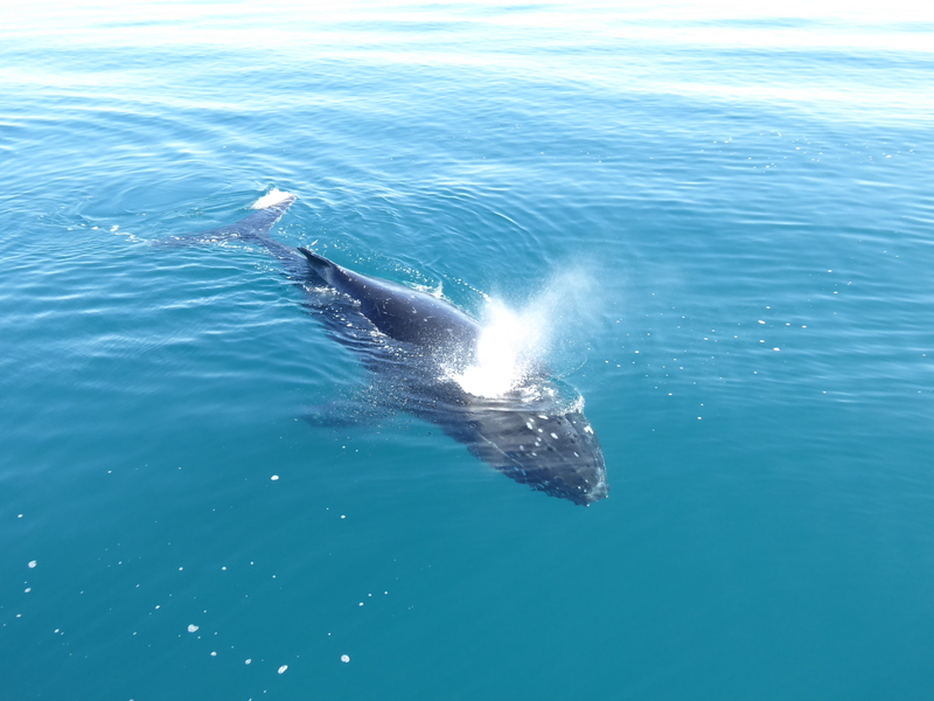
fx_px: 863
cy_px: 350
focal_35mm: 32
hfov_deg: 56.8
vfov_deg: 44.2
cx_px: 467
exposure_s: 1/250
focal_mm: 5.4
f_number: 3.5
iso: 160
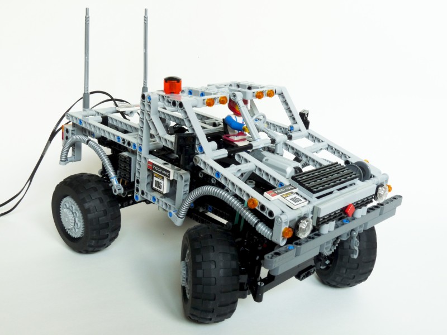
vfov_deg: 31.5
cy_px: 168
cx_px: 224
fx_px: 594
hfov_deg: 41.2
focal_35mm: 46
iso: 100
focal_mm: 8.2
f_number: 7.1
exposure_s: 1/25
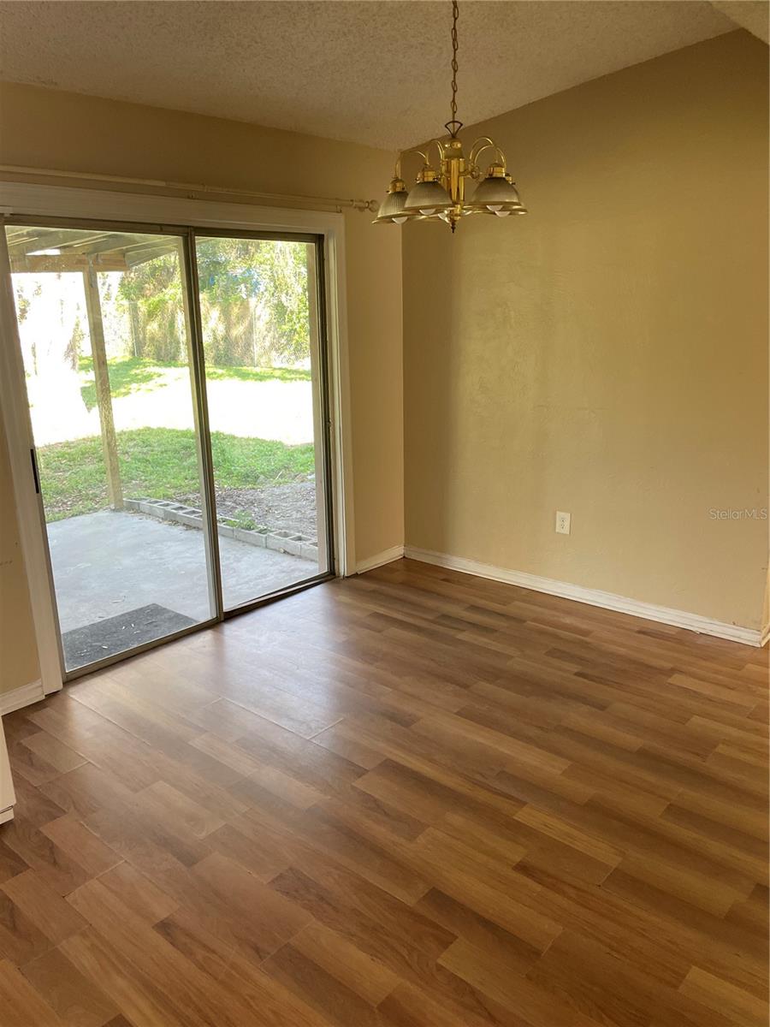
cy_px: 514
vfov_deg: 67.3
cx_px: 385
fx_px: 771
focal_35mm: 26
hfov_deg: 53.1
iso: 100
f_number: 1.6
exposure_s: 1/121
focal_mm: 4.2
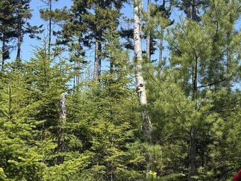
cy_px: 140
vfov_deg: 17.8
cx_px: 201
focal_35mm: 82
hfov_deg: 23.4
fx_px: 571
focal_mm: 6.76
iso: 80
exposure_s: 1/2232
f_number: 1.78
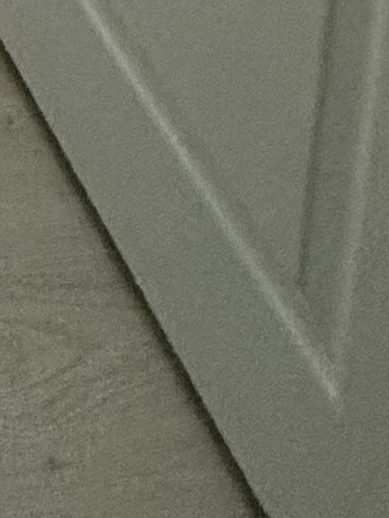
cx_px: -612
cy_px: -1199
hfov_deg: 11.5
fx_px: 1498
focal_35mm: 100
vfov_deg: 10.2
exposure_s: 1/100
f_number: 2.2
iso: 160
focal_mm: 2.22
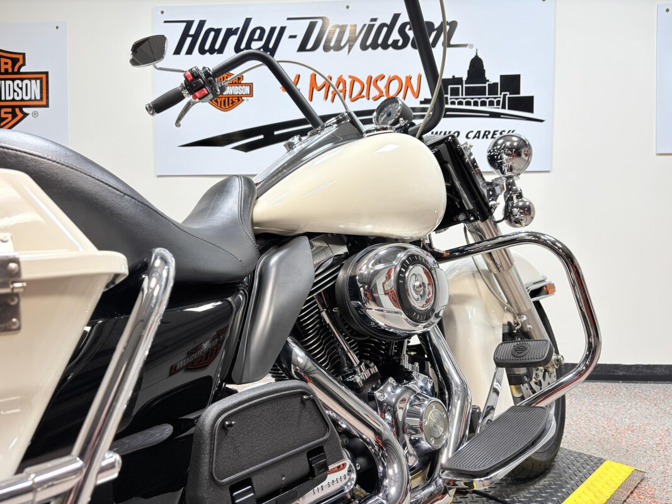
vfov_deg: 53.1
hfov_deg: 67.3
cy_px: 252
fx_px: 505
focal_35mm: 26
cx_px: 336
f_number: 1.6
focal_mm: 5.96
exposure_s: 1/120
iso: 40
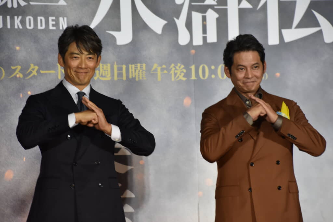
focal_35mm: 202
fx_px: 1873
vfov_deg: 6.8
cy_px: 111
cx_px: 166
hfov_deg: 10.2
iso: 800
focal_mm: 135
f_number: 6
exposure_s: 1/80
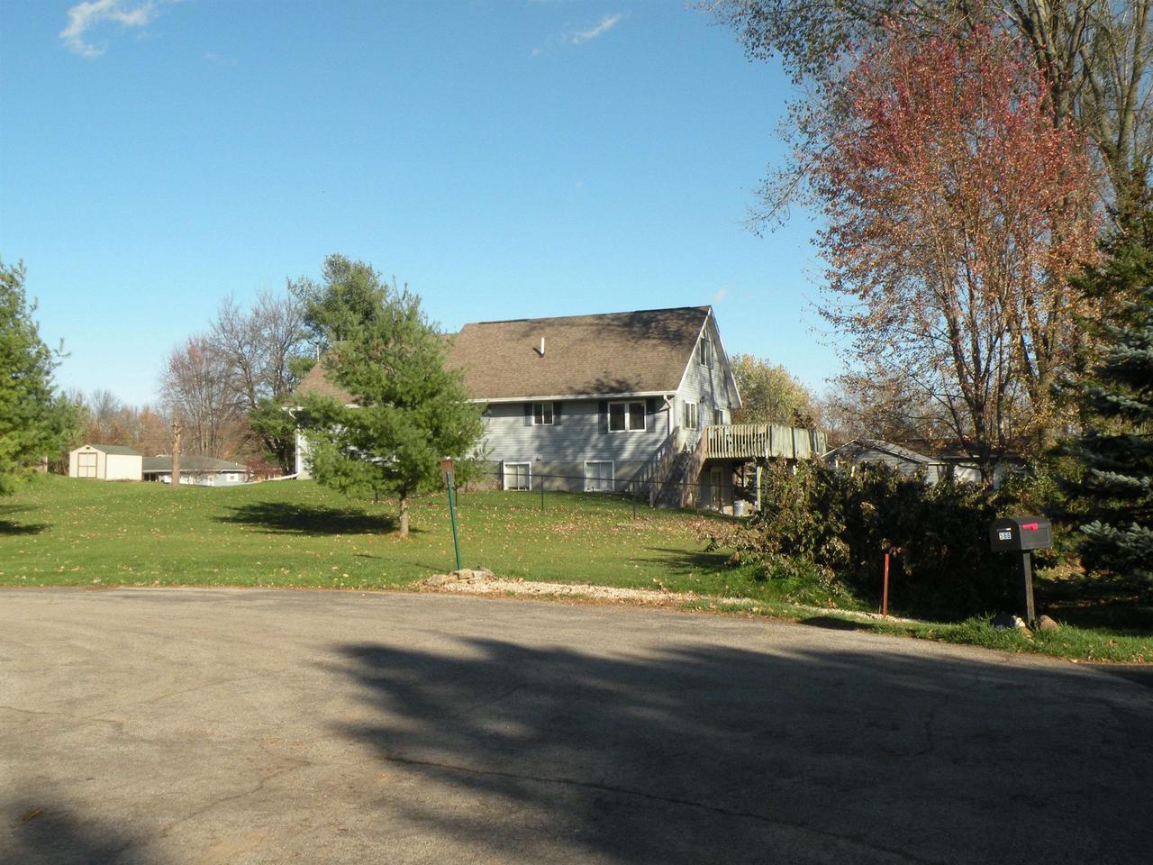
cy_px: 432
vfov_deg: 42.9
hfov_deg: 55.4
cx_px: 576
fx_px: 1099
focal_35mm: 33
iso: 94
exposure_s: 1/282
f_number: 6.3
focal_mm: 5.8
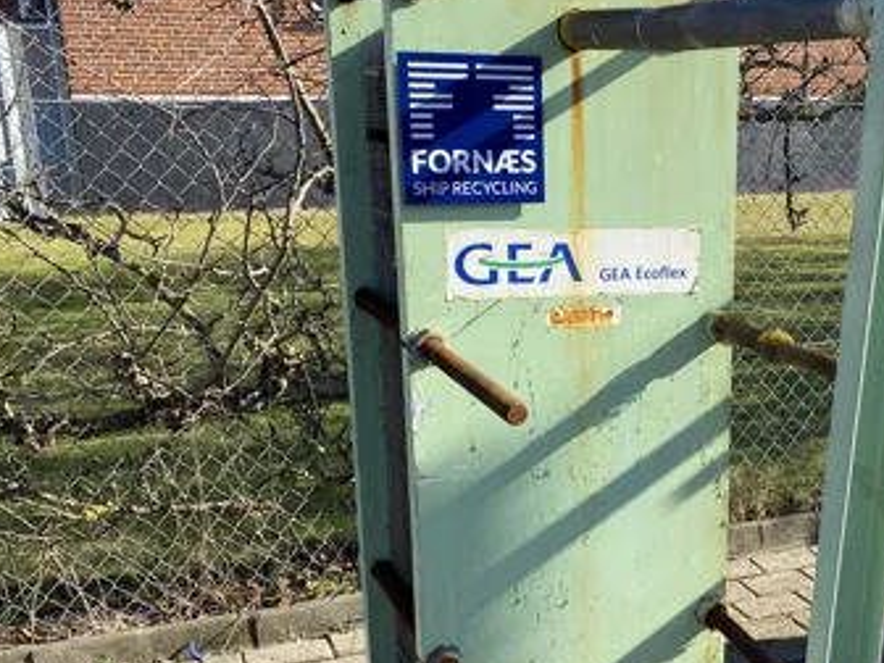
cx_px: 731
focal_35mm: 48
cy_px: 467
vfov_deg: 29.9
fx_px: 1226
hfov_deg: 37.9
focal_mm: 4.25
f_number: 1.8
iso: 32
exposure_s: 1/1135
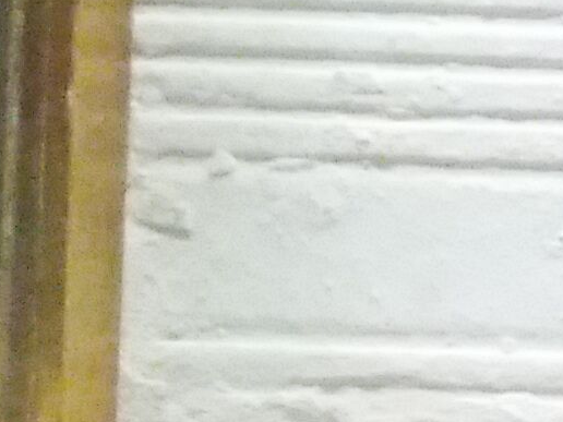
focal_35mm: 224
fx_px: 3643
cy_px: 1119
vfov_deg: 6.2
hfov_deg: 6.9
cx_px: 2192
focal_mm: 3.7
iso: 800
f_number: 1.9
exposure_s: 1/353
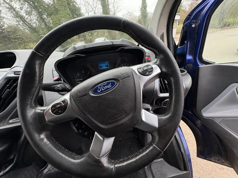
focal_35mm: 14
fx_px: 96
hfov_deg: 102.1
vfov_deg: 85.7
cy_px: 89
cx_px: 119
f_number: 2.2
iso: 125
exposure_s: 1/119
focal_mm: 2.22
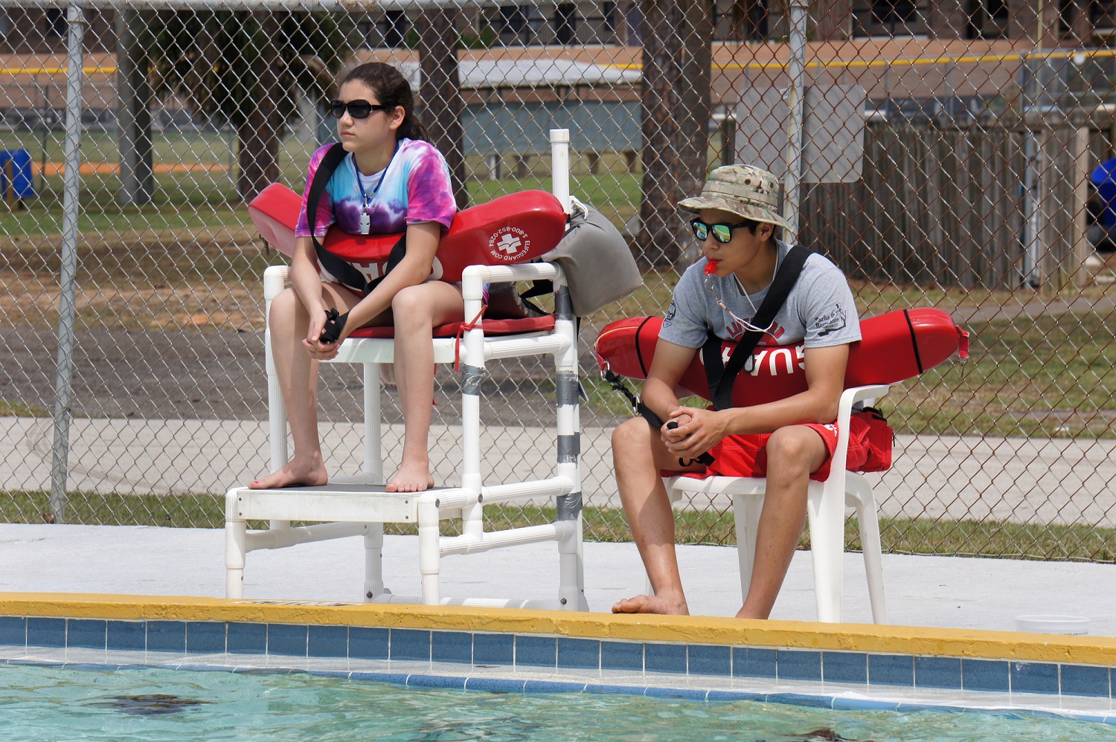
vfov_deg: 8.1
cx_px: 558
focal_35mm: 170
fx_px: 5251
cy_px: 371
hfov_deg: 12.1
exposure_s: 1/500
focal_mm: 113
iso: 200
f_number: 9
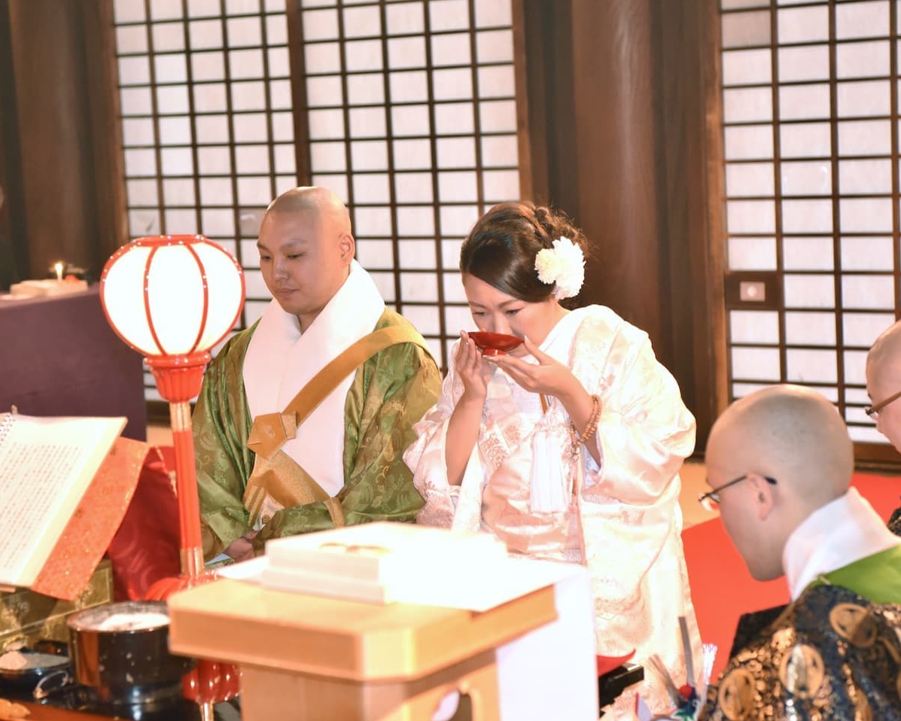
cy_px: 360
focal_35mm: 79
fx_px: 2107
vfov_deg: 19.4
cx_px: 360
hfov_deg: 24.1
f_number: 4
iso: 4000
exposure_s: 1/30
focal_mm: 70
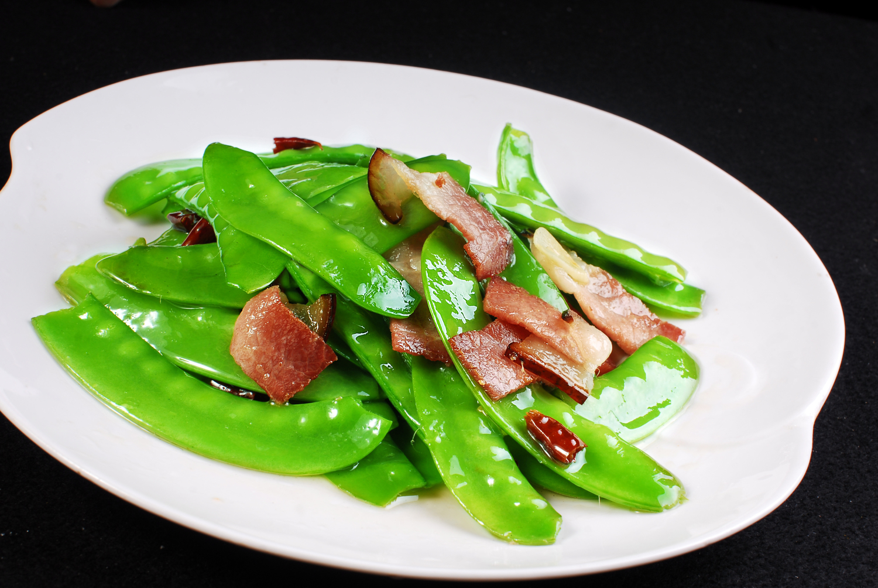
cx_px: 439
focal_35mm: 75
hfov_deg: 27.0
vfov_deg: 18.2
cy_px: 294
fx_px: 1831
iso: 100
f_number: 13
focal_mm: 50
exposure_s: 1/200
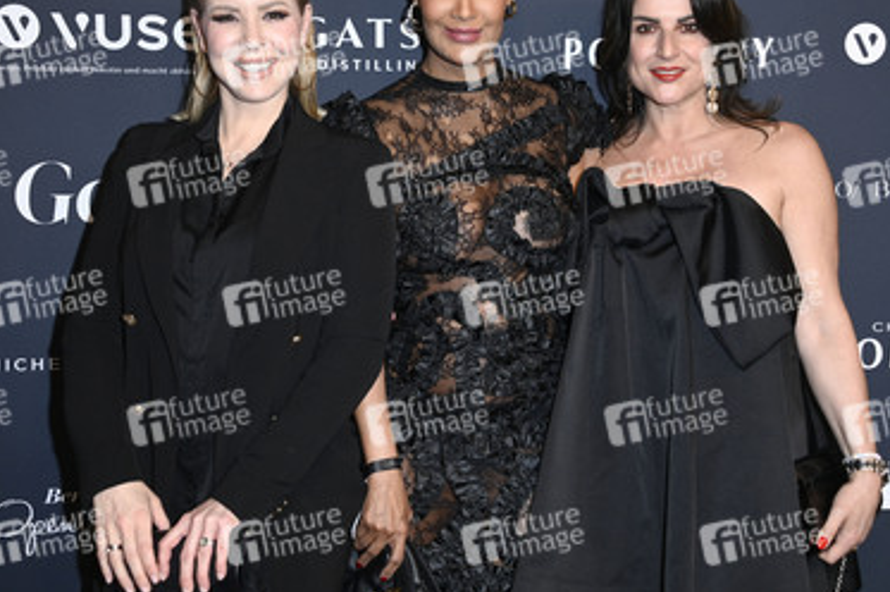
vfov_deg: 23.3
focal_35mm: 58
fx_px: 1433
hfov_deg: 34.5
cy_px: 239
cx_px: 459
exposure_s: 1/250
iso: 800
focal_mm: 48
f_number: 5.6
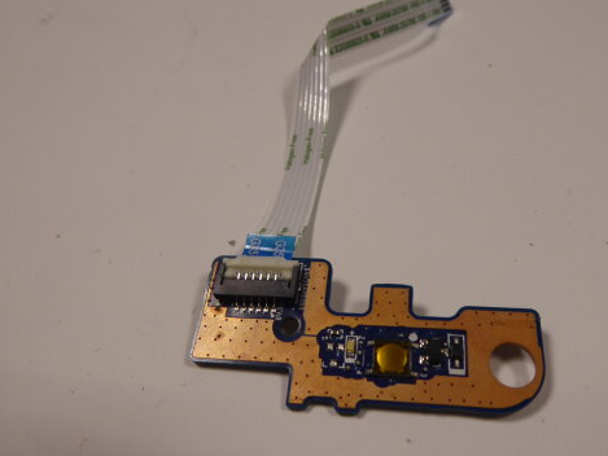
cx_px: 342
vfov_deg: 44.1
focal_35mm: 32
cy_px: 209
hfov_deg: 56.6
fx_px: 562
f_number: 3.3
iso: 125
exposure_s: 1/60
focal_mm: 4.3
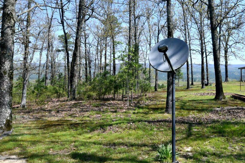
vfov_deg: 37.5
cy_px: 57
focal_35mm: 35
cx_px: 167
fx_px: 238
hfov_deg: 53.2
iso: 160
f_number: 8
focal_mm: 17
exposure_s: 1/250
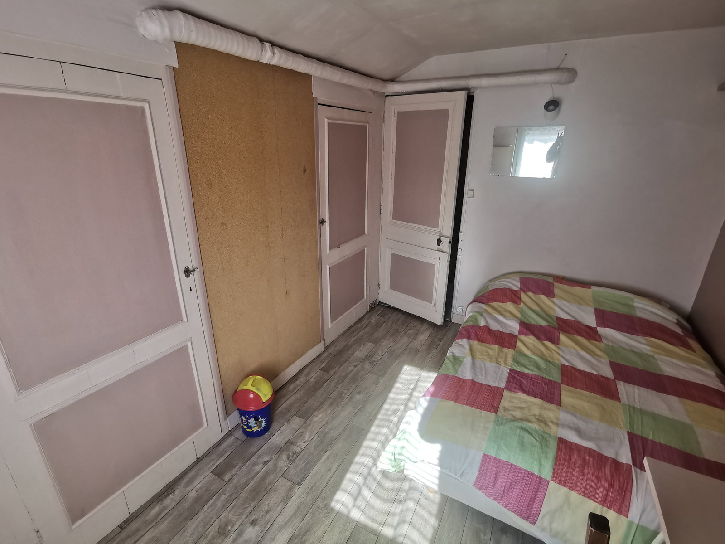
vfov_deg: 74.7
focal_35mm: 17
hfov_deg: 91.0
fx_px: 356
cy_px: 272
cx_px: 362
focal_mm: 2.26
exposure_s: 1/120
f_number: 2.2
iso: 50
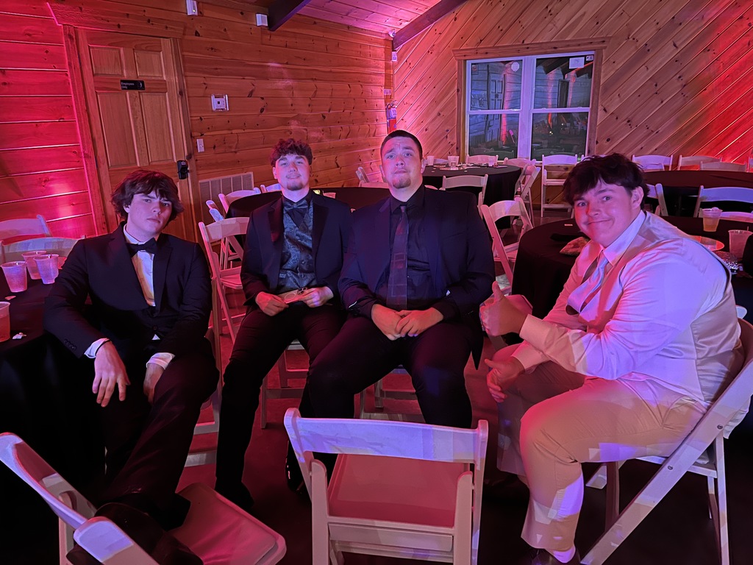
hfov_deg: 67.3
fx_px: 566
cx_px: 376
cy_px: 282
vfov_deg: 53.1
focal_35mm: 26
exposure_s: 1/16
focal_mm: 5.1
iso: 1000
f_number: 1.6
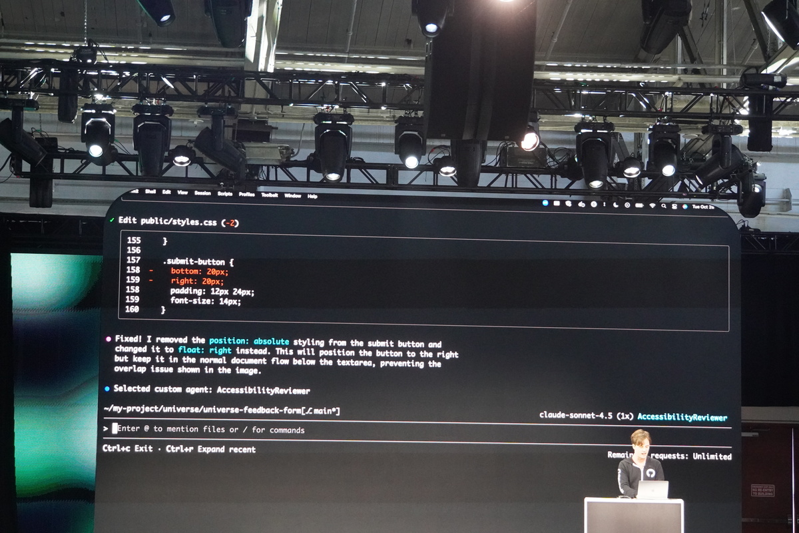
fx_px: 1741
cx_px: 400
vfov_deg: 17.4
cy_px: 266
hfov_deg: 25.8
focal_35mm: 78
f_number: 5.6
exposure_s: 1/80
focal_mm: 52.3
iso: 6400
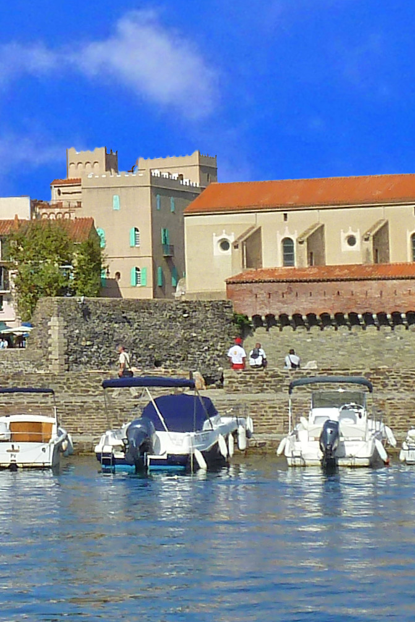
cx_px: -69
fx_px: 2145
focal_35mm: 124
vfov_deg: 16.5
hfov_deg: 10.9
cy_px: 219
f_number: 5.6
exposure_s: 1/500
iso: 80
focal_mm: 5
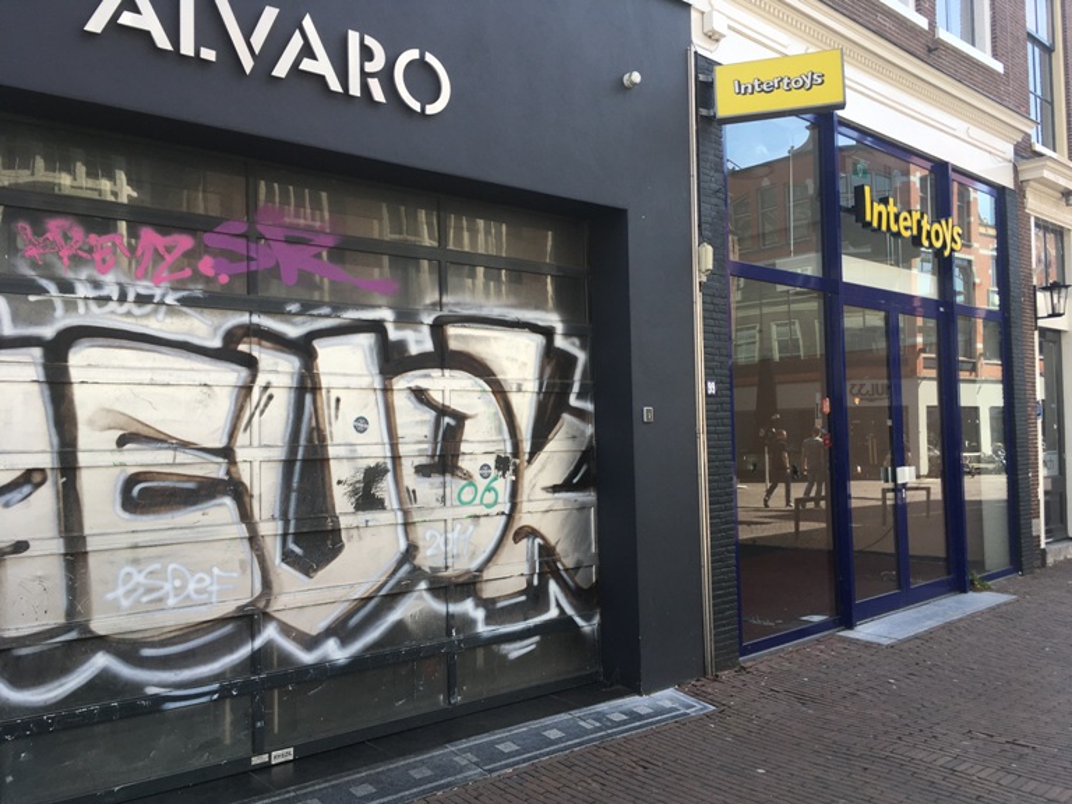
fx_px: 898
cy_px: 402
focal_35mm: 29
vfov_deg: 48.2
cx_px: 536
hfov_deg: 61.7
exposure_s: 1/277
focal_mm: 4.15
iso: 25
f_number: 2.2
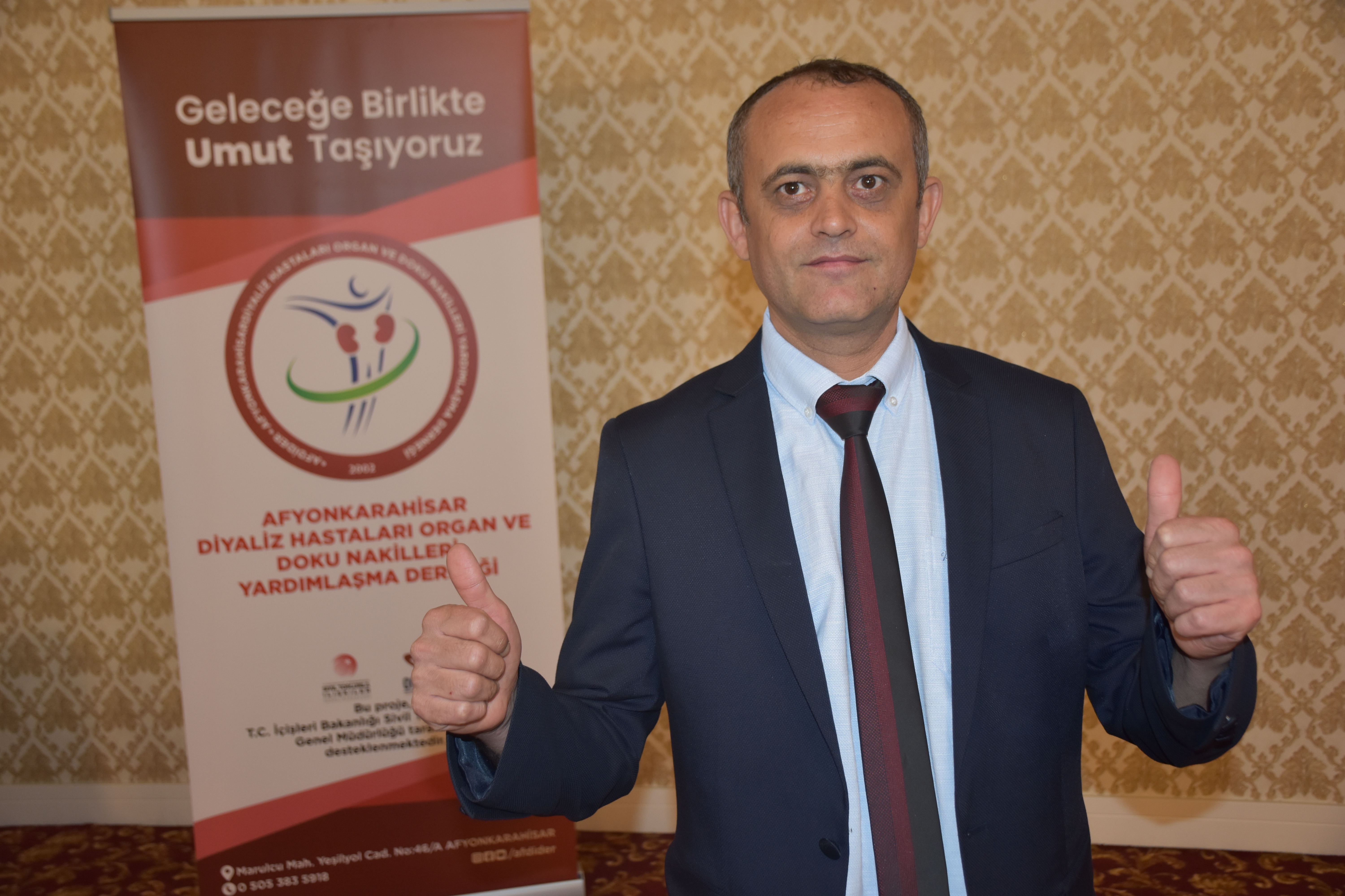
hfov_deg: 53.1
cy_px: 448
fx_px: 1345
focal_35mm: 36
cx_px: 672
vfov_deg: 36.9
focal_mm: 24
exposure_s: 1/60
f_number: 3.8
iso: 640
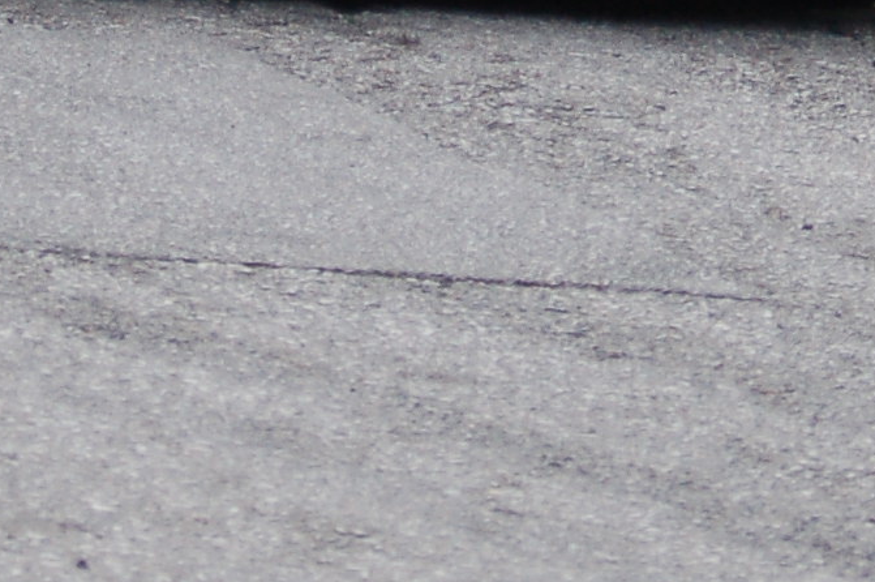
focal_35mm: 471
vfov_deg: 2.9
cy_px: -534
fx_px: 11437
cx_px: 613
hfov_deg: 4.4
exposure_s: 1/500
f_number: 5.3
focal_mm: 70
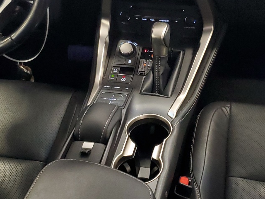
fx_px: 498
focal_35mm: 65
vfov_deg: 22.6
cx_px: 154
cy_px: 86
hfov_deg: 29.8
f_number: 1.5
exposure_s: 1/25
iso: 311
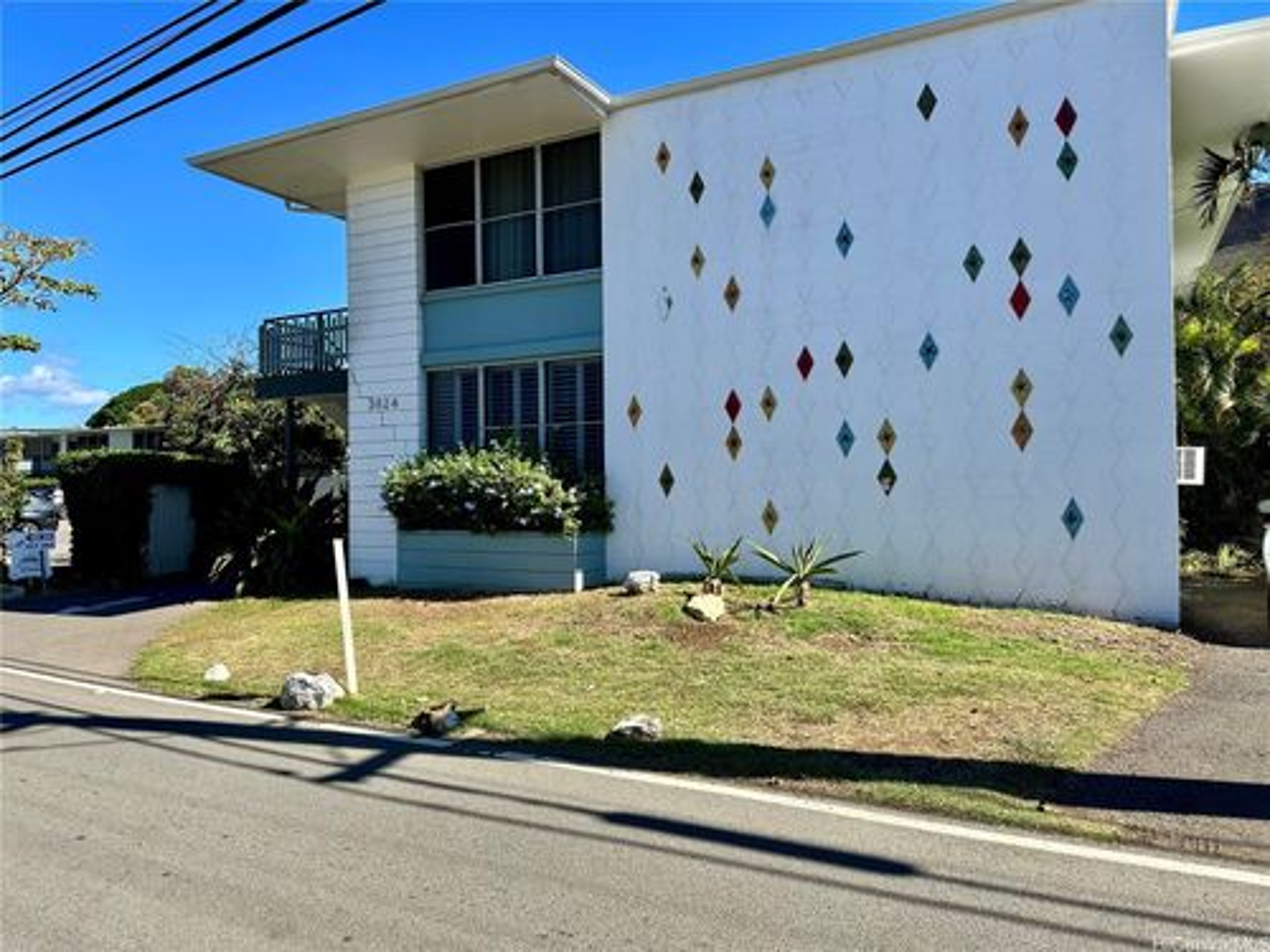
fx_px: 881
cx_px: 635
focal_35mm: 24
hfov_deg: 71.6
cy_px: 476
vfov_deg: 56.8
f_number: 1.78
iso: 80
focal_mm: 6.86
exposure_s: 1/2967
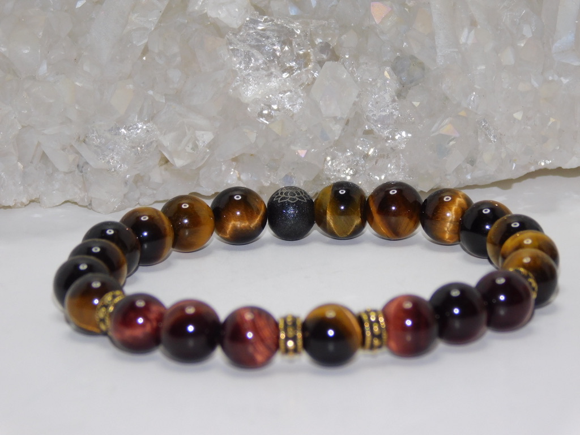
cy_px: 218
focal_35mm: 232
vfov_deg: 6.4
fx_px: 3887
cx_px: 290
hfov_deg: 8.5
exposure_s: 1/60
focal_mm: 41.3
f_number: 5.6
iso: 200
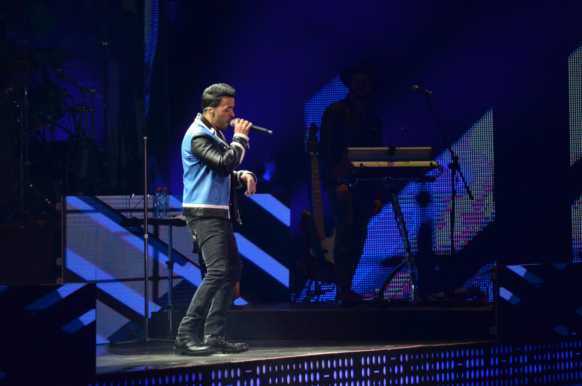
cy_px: 193
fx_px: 4839
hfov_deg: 6.9
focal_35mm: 300
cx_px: 291
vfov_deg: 4.6
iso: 800
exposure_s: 1/160
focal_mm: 200
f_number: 5.6
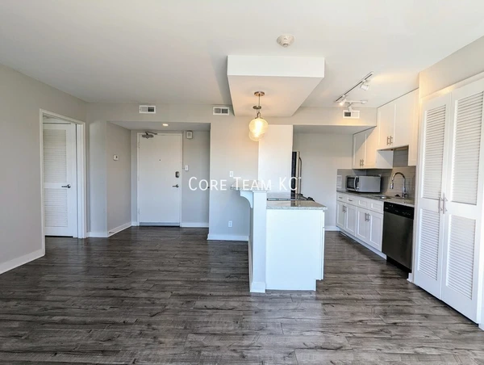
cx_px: 242
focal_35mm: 16
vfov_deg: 78.3
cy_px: 182
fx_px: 224
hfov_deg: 94.4
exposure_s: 1/120
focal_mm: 2.35
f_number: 2.2
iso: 60
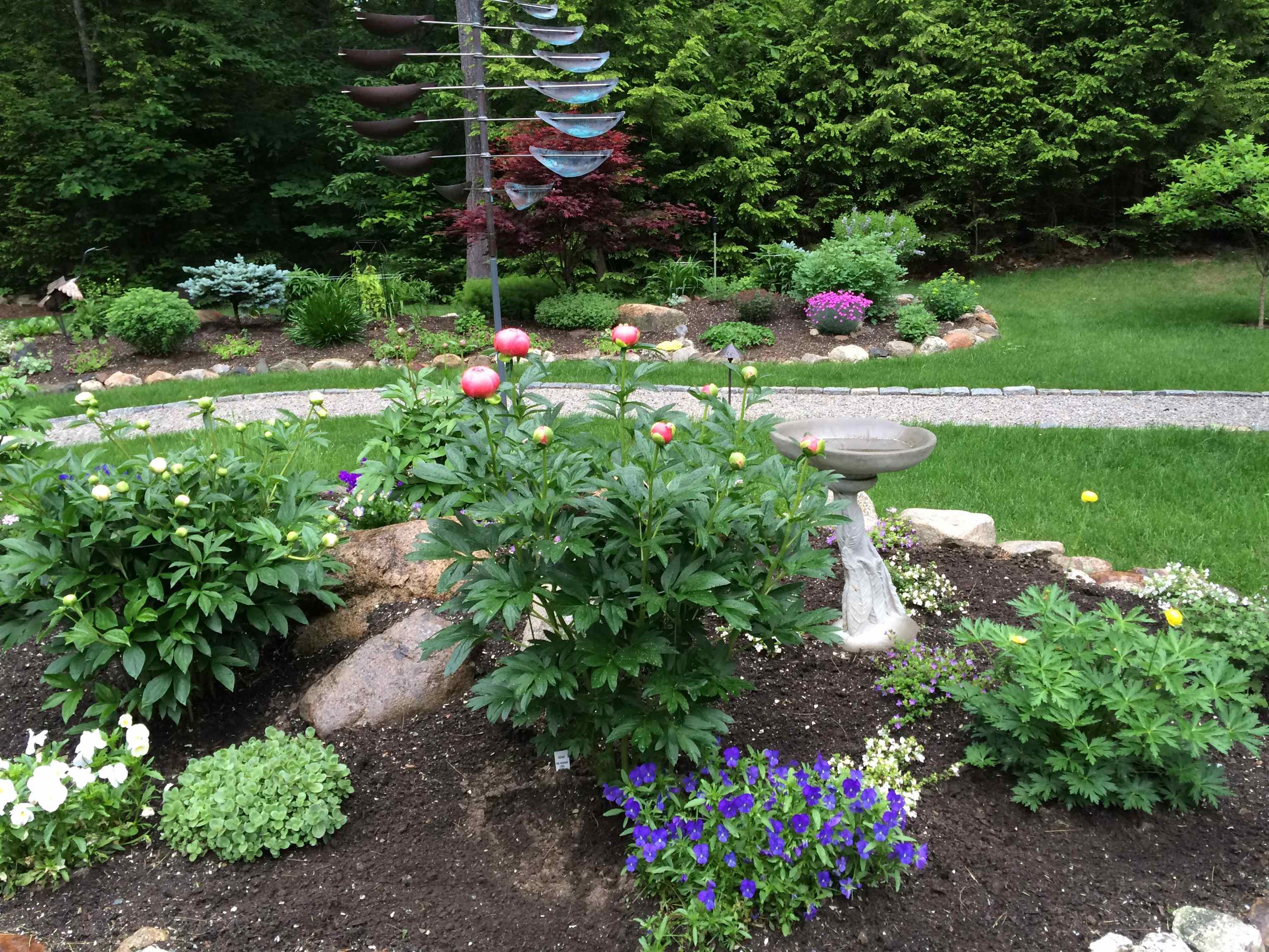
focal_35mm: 29
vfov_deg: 48.2
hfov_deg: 61.7
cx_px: 634
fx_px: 1063
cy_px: 476
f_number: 2.2
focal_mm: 4.15
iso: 40
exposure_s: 1/40
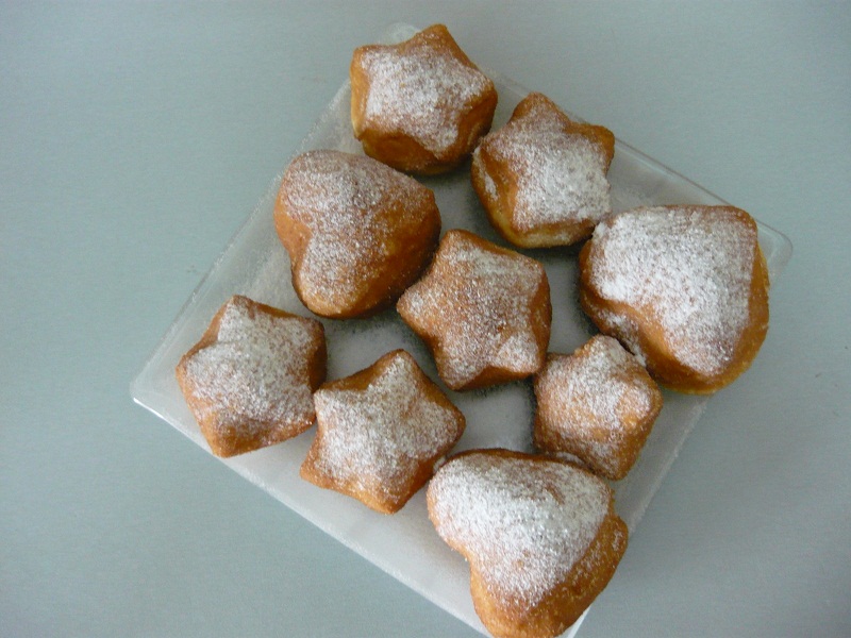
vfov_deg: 42.9
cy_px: 319
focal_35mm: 33
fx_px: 811
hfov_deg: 55.4
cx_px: 426
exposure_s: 1/20
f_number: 2.8
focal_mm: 5.5
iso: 400
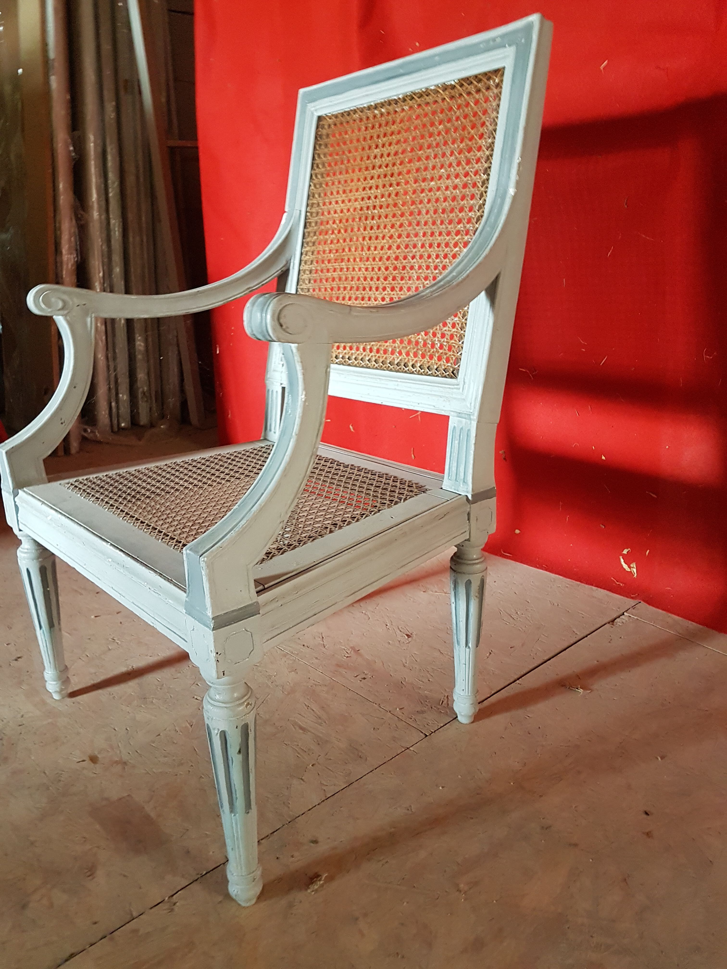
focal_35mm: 26
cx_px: 364
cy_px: 484
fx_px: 728
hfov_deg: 53.1
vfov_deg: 67.3
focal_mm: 4.2
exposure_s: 1/25
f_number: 1.7
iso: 250
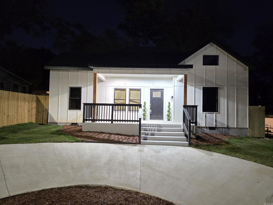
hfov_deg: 73.9
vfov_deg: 58.9
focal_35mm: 23
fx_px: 181
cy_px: 102
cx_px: 136
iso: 1600
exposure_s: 1/20
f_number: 1.8
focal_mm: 5.4
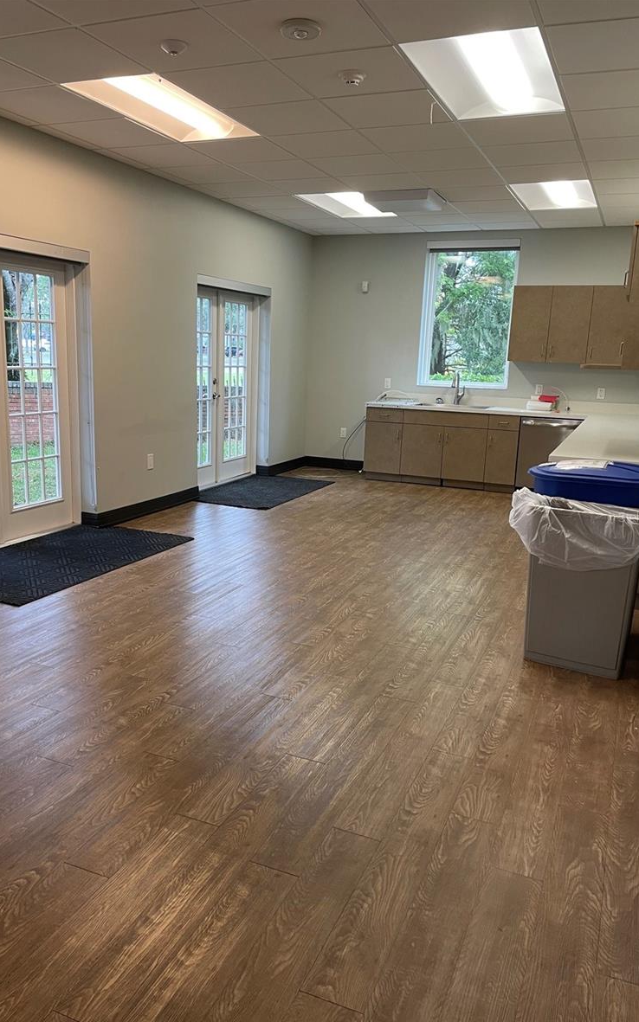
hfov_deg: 44.5
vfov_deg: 66.5
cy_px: 517
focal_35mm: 28
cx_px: 290
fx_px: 780
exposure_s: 1/60
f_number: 1.6
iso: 80
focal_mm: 4.2
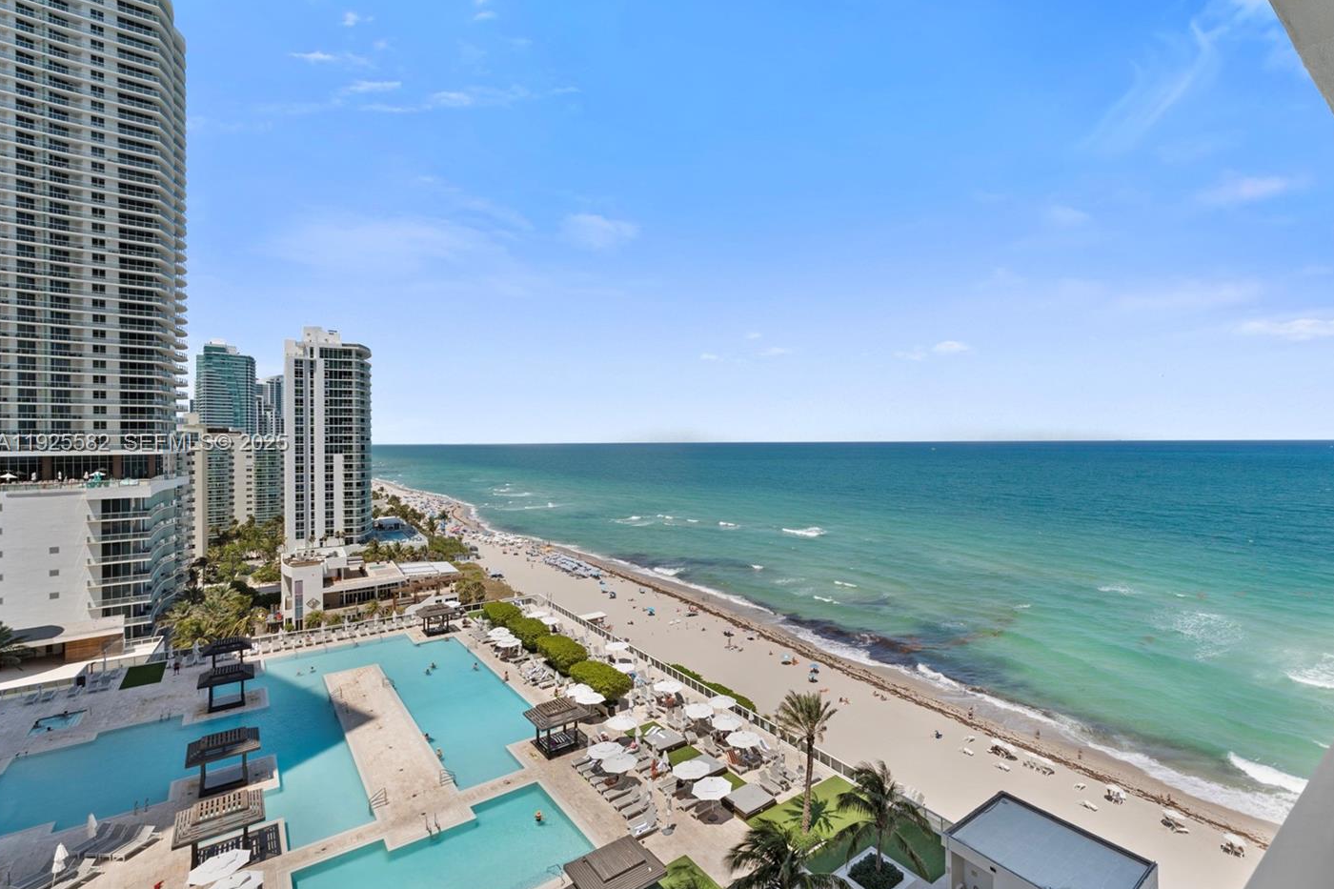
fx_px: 593
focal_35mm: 16
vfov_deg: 73.7
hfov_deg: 96.2
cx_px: 754
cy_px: 444
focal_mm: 14
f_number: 9
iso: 320
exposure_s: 1/200
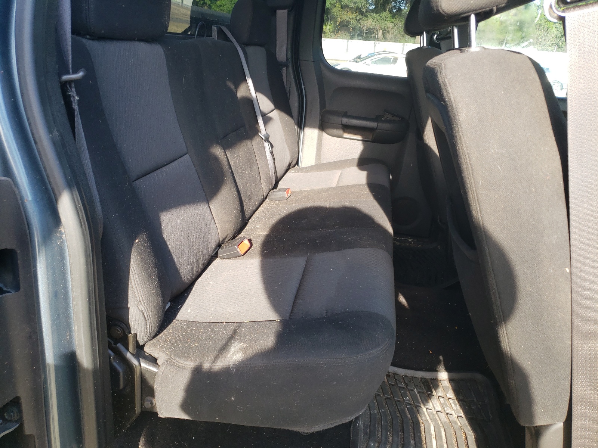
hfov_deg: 67.3
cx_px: 299
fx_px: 449
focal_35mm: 26
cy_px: 224
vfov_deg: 53.1
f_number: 1.5
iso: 50
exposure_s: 1/169
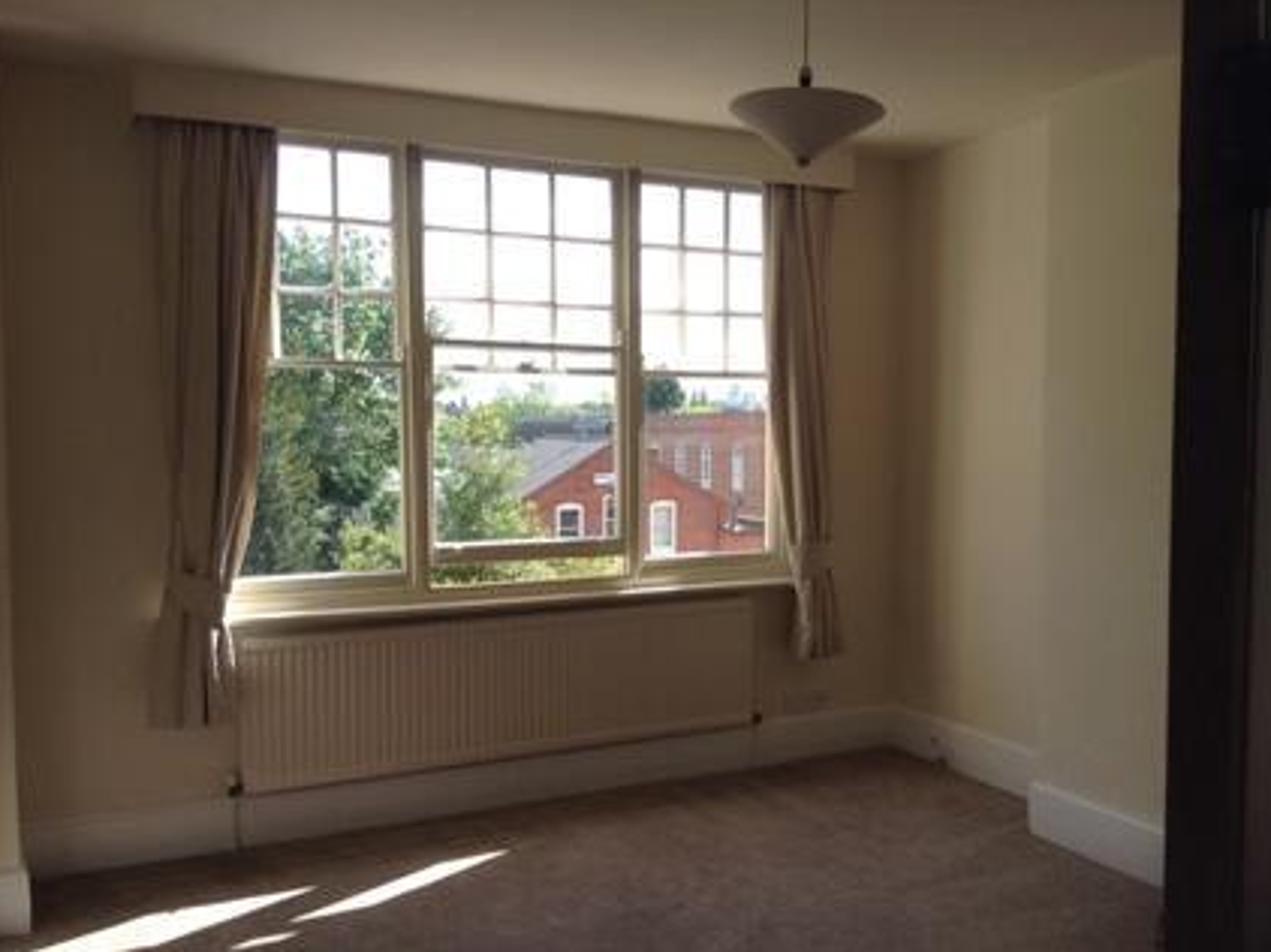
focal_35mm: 35
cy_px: 496
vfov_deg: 40.7
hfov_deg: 52.7
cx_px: 642
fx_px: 1284
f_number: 2.4
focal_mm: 3.3
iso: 25
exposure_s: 1/259
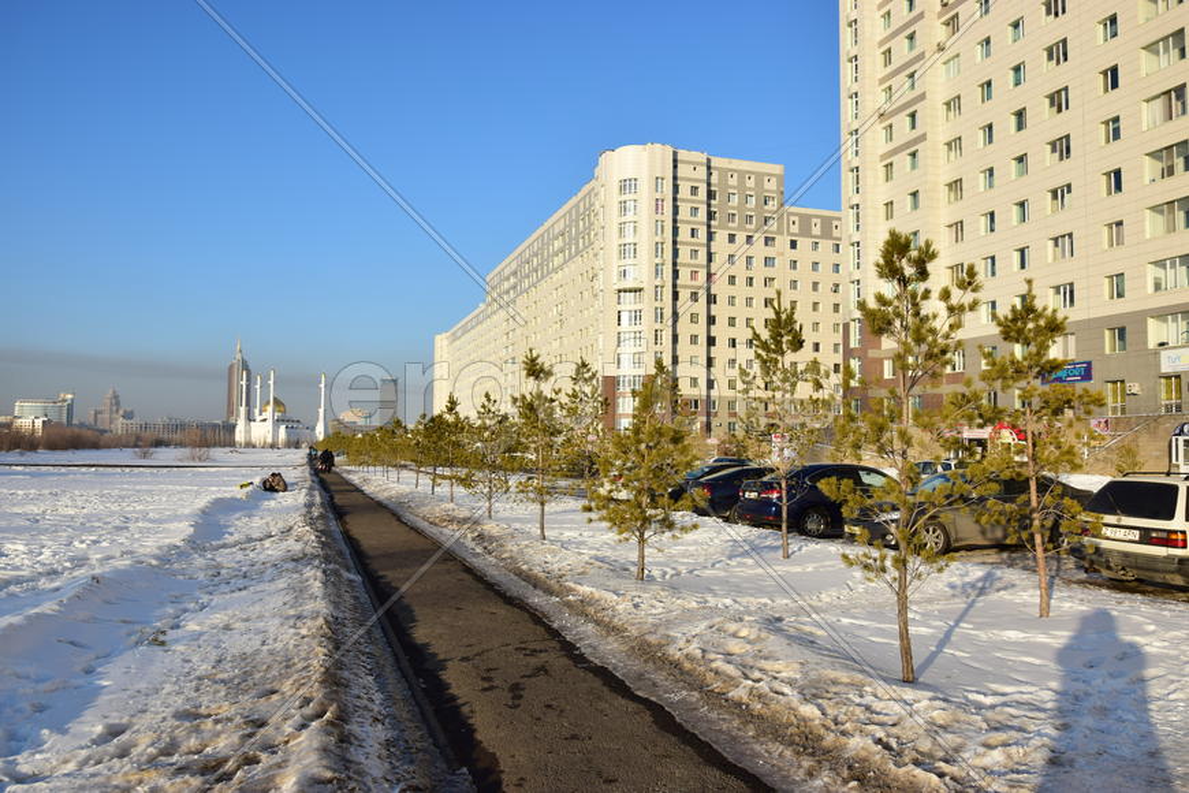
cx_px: 594
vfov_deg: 47.9
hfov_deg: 67.4
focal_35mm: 27
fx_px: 892
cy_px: 396
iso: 100
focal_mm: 18
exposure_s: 1/160
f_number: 9
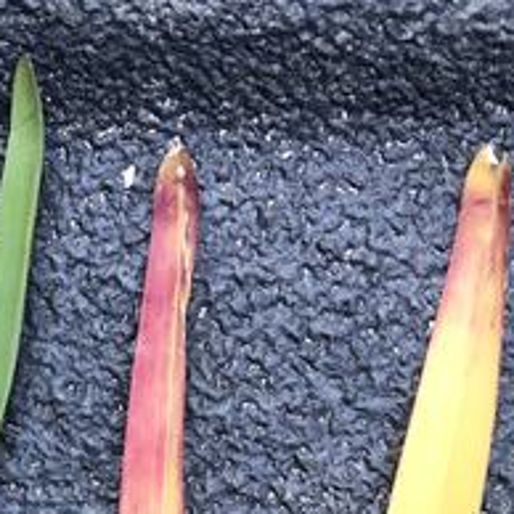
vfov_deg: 33.1
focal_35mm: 51
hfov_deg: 32.3
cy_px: 350
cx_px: 87
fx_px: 857
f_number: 1.8
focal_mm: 3.99
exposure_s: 1/120
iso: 40
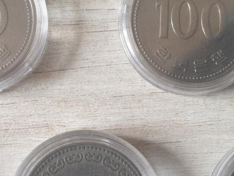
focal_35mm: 66
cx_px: 79
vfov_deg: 22.0
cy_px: 135
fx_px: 446
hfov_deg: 29.2
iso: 125
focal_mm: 4.3
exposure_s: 1/60
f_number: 2.4
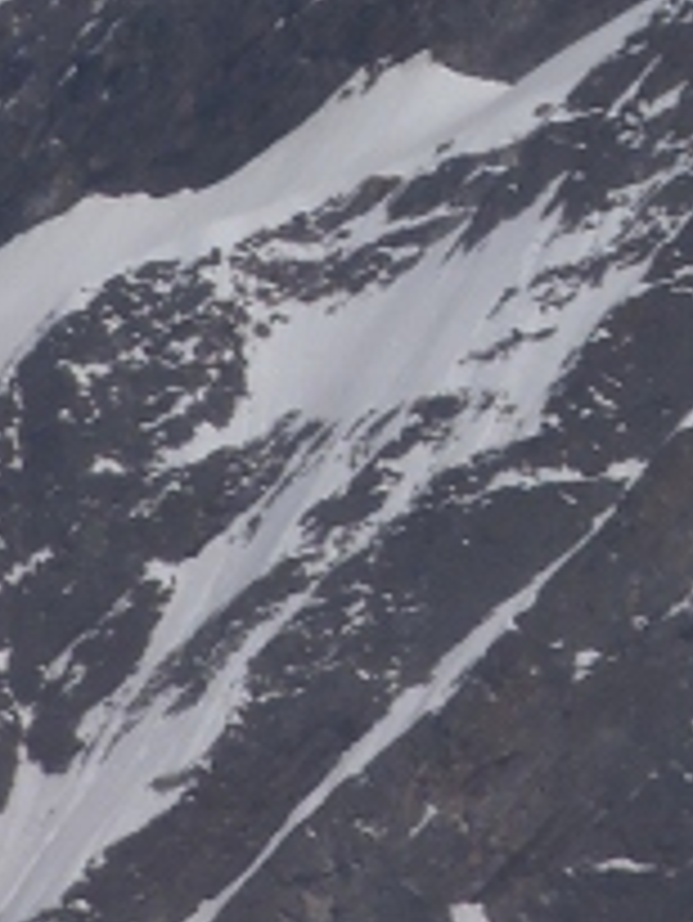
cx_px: 1017
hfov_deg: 1.7
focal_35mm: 851
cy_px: -648
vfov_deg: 2.3
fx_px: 22692
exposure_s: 1/320
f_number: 14.7
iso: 80
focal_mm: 38.58
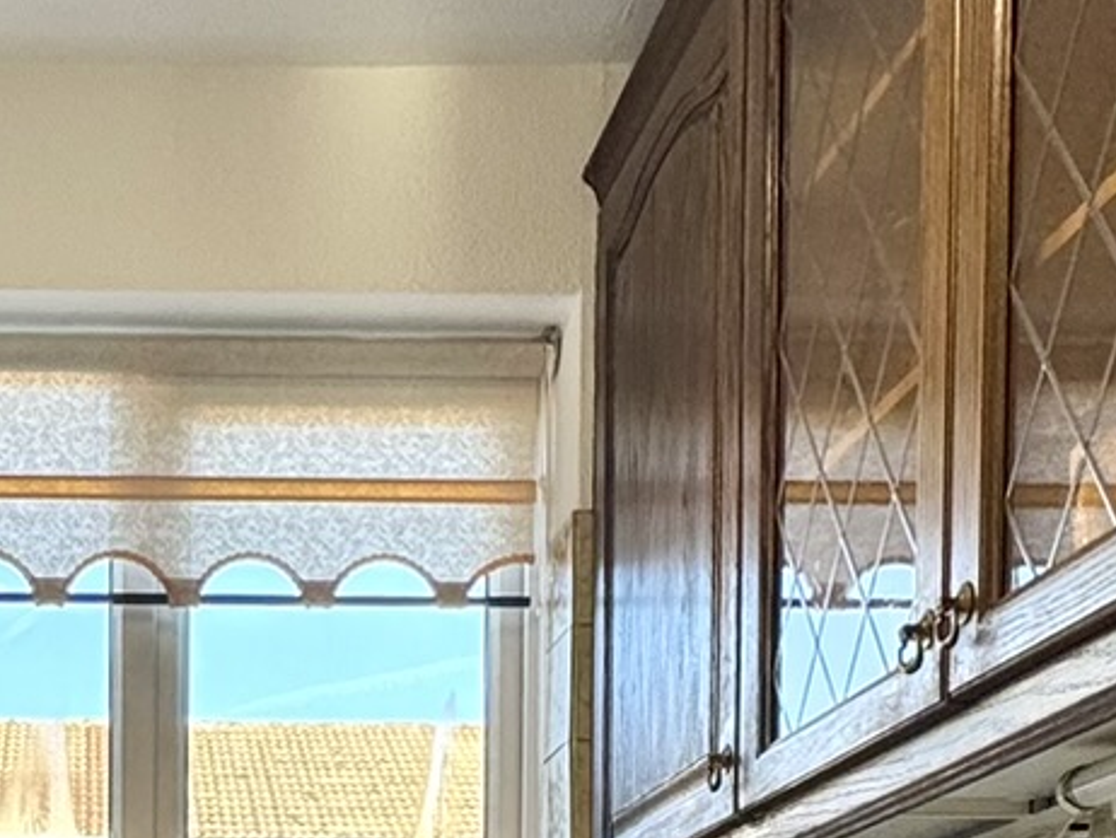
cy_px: 1234
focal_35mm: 62
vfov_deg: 20.5
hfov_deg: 29.9
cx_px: 114
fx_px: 2000
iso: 40
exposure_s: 1/103
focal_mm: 2.22
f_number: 2.2
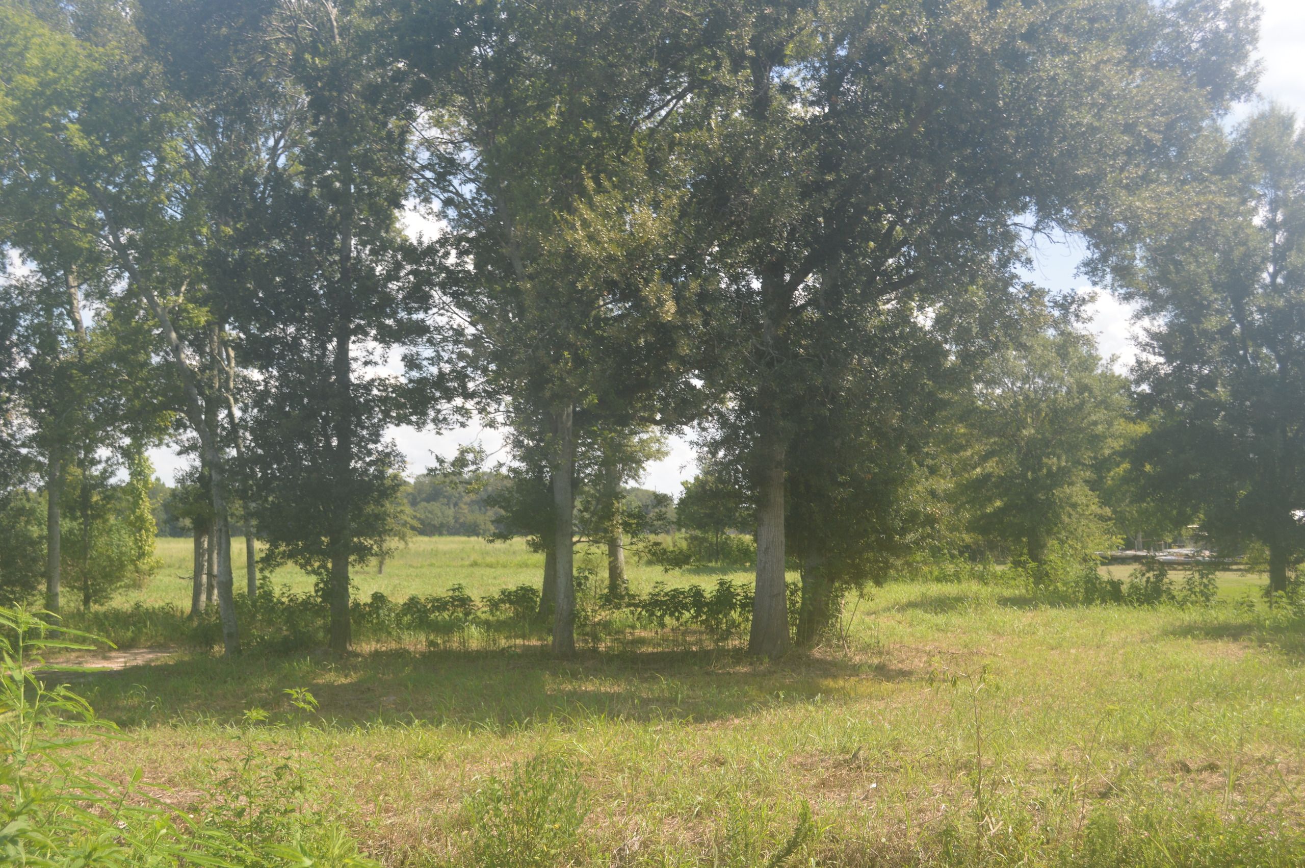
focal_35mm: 45
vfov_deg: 29.8
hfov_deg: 43.6
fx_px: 1630
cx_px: 652
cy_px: 434
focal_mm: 30
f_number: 6.3
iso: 100
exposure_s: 1/160
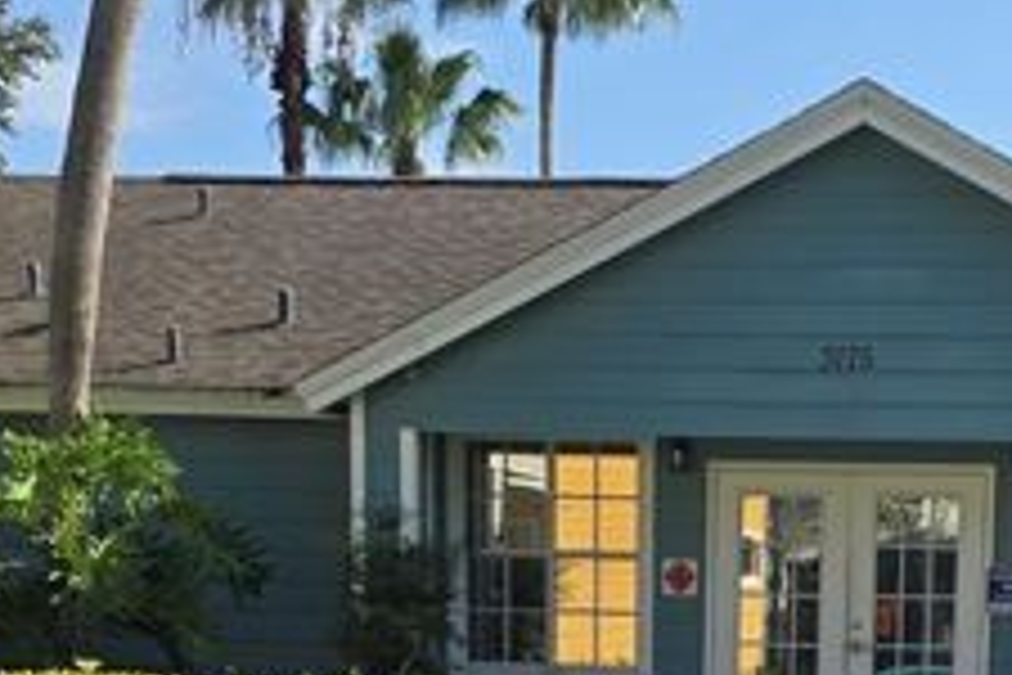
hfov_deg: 26.7
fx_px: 2108
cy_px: 882
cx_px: 735
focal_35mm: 75
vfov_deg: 17.1
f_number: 1.7
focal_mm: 6.3
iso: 12
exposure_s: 1/654
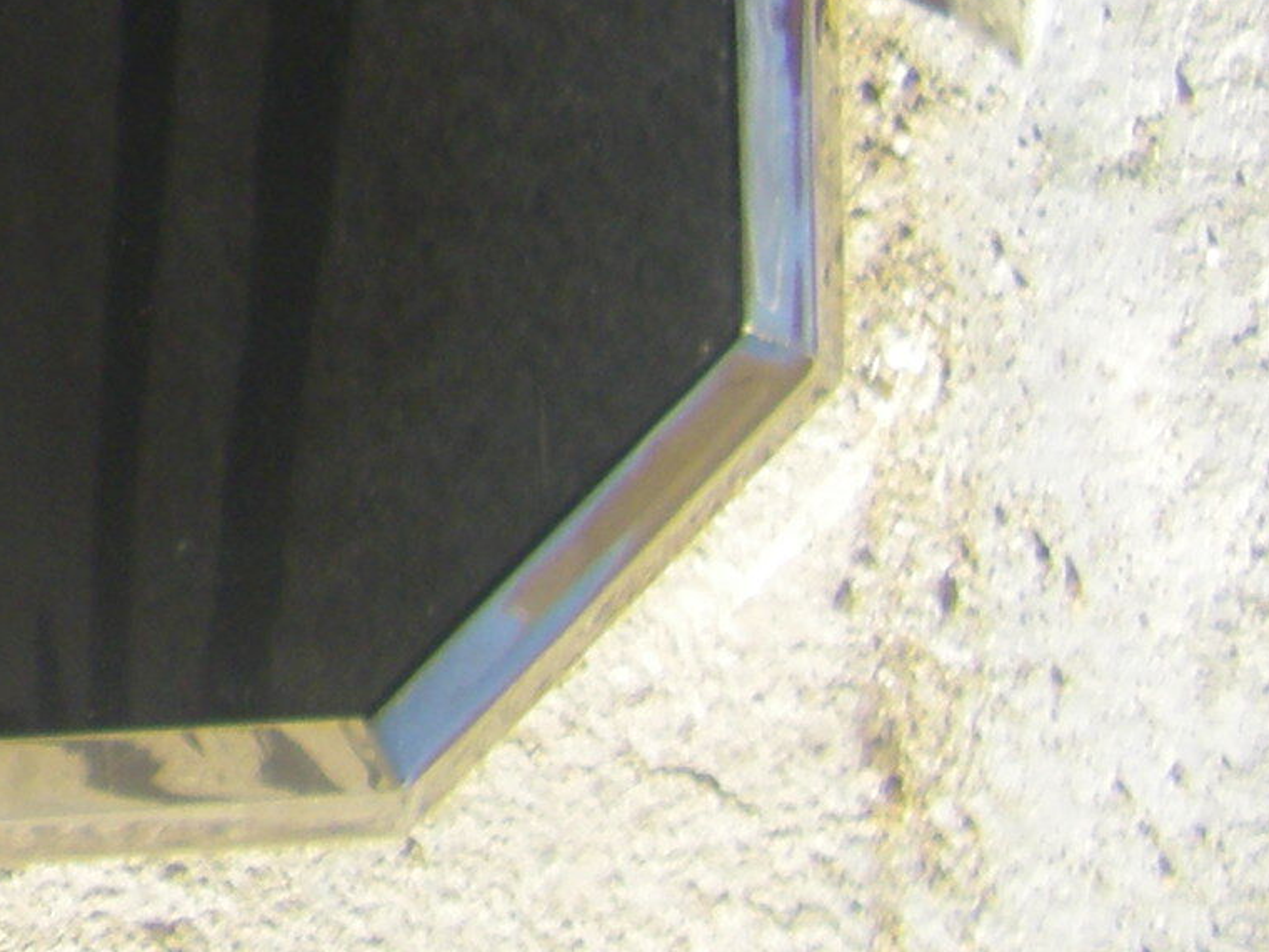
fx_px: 5976
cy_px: -422
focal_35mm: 163
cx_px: -750
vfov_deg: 8.9
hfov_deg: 11.5
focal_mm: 6.3
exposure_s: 1/125
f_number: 7
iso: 64
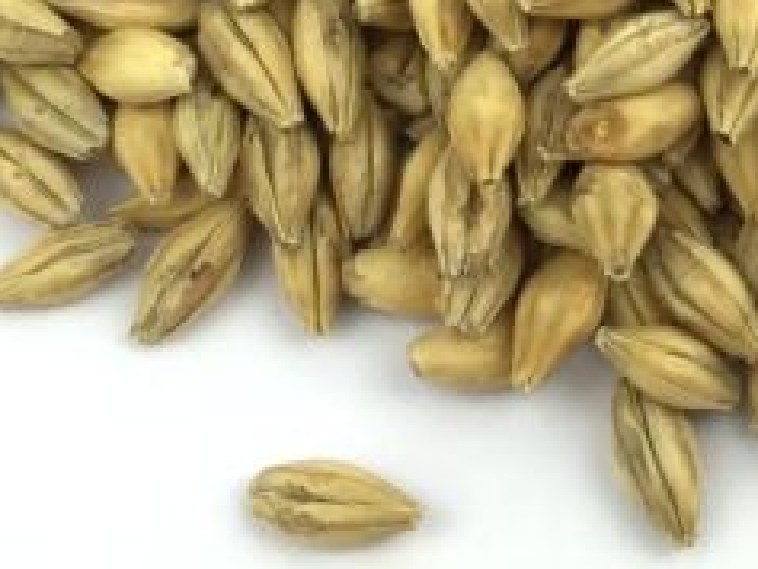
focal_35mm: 98
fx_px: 2147
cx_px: 611
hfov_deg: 19.8
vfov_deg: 14.4
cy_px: -198
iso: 32
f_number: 2.2
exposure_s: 1/140
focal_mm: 4.15
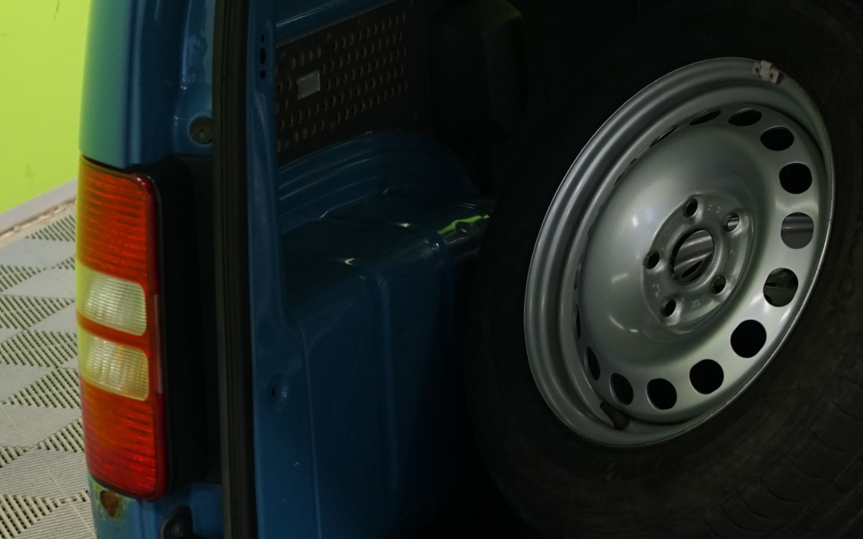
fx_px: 2187
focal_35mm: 93
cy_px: 60
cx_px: 886
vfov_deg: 13.9
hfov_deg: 21.5
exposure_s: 1/30
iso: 800
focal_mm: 36
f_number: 5.6
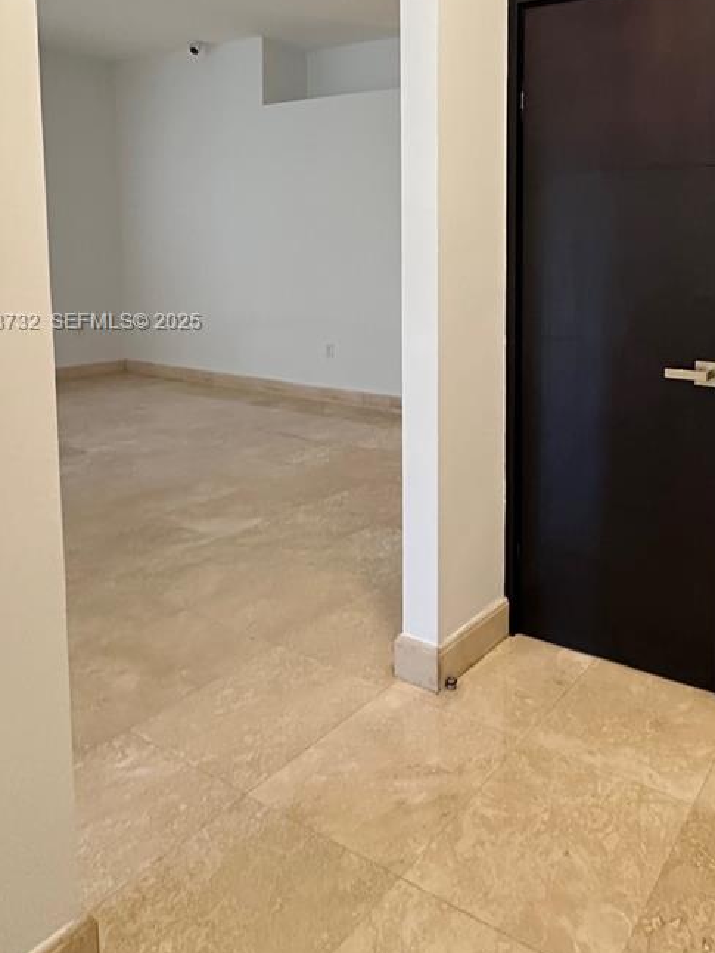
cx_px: 591
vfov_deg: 65.6
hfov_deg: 49.4
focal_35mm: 26
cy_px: 323
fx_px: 716
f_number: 2.2
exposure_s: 1/60
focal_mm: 2.22
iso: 640
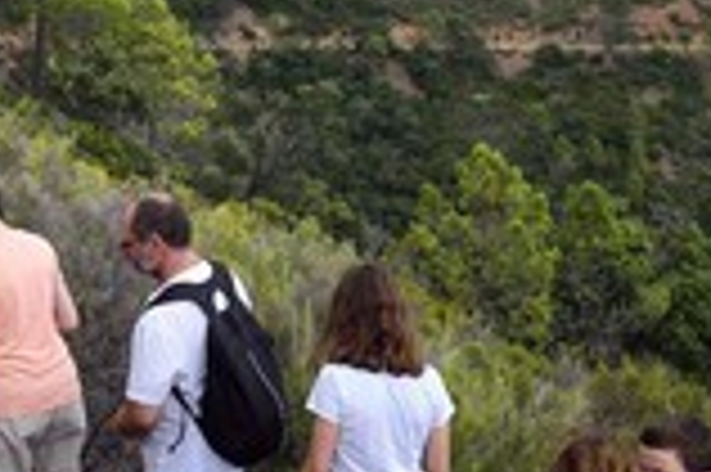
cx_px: 176
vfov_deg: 20.6
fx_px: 1263
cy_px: 22
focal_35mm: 64
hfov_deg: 30.9
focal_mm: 24
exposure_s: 1/200
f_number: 8
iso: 400
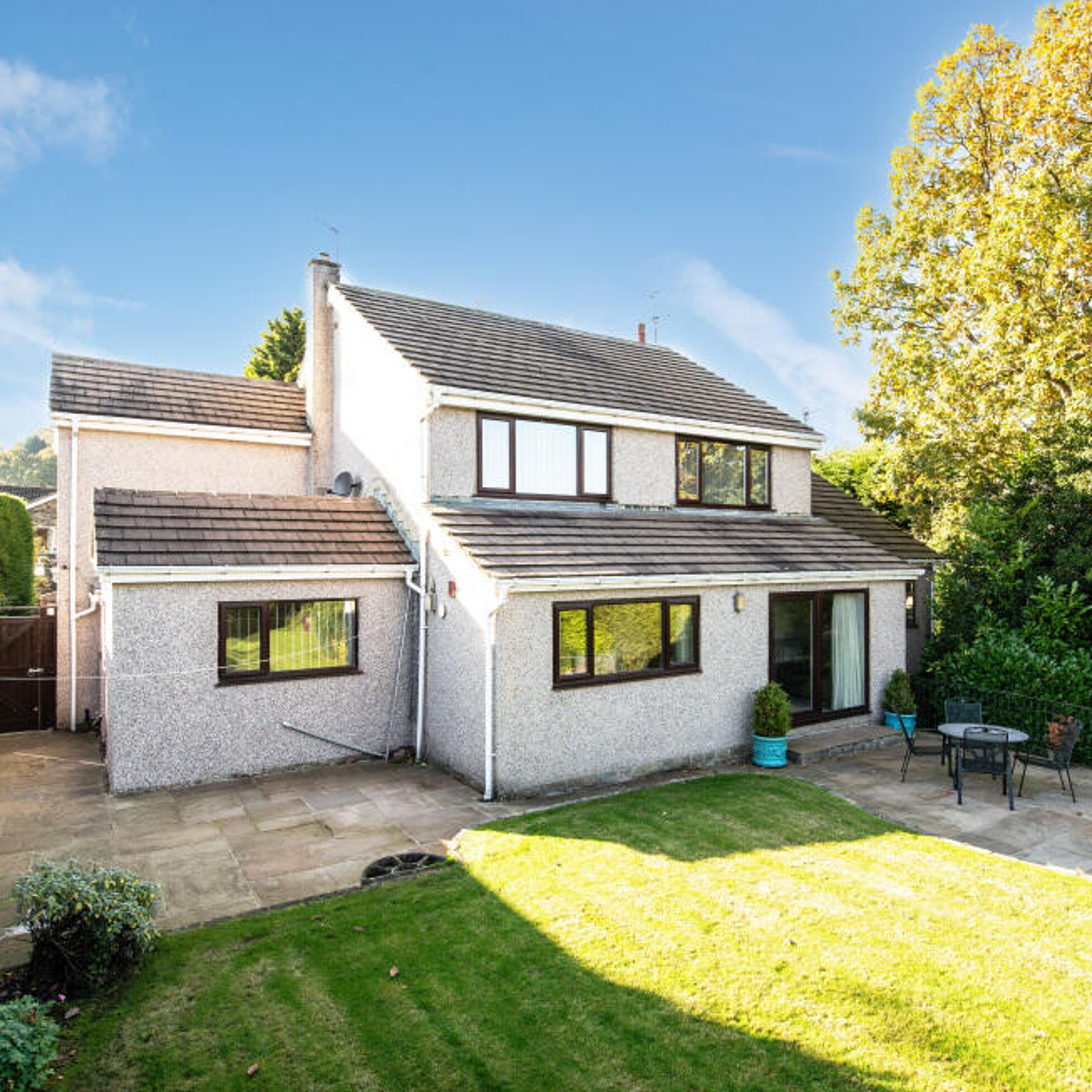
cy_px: 552
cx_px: 602
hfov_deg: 74.6
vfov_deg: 74.8
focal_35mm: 20
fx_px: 714
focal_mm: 15
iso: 800
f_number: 9
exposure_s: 1/250
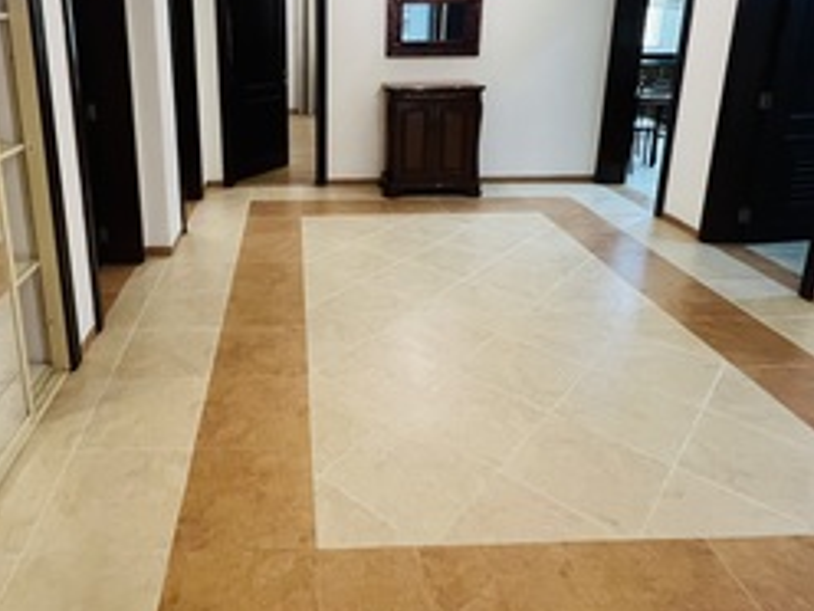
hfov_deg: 70.5
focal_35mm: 24
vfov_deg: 54.7
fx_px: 564
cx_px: 307
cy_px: 169
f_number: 1.8
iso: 400
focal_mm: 1.57
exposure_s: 1/50
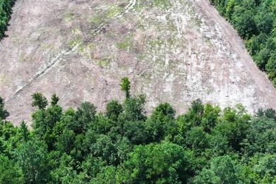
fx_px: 383
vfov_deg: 27.0
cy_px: 104
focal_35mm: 50
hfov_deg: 39.5
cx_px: 114
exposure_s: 1/1000
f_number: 3.5
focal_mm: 12.29
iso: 100
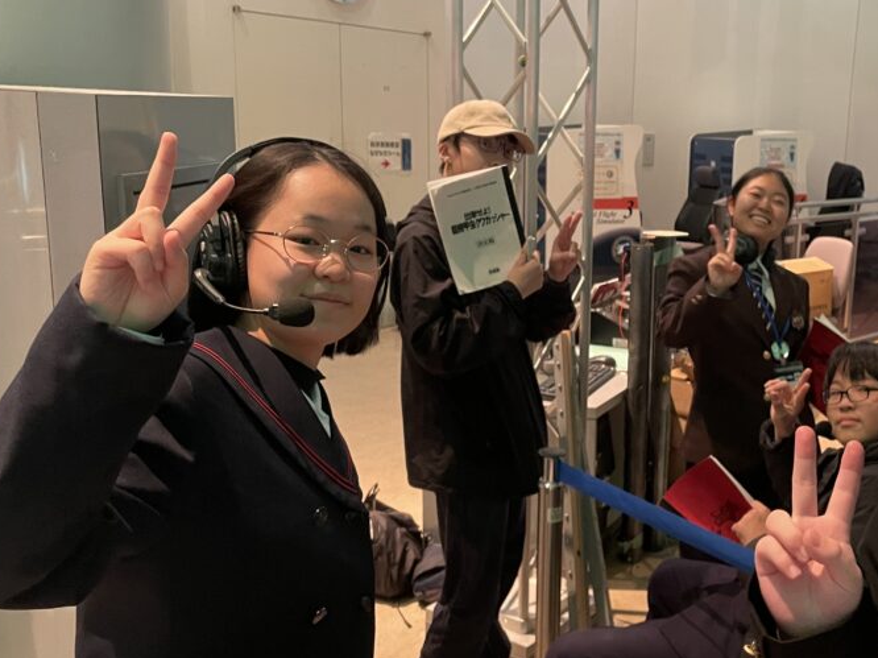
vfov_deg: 35.9
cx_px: 655
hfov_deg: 45.3
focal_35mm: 40
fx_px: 1014
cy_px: 327
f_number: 1.6
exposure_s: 1/33
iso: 400
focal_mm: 4.2
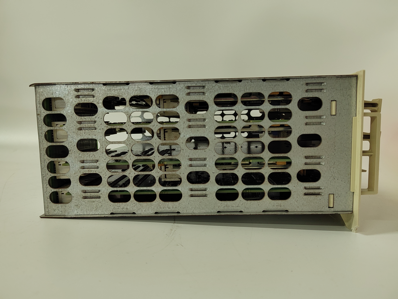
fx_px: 264
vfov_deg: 58.9
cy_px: 150
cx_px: 199
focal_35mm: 23
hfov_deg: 73.9
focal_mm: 5.52
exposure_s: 1/100
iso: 1847
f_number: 1.9
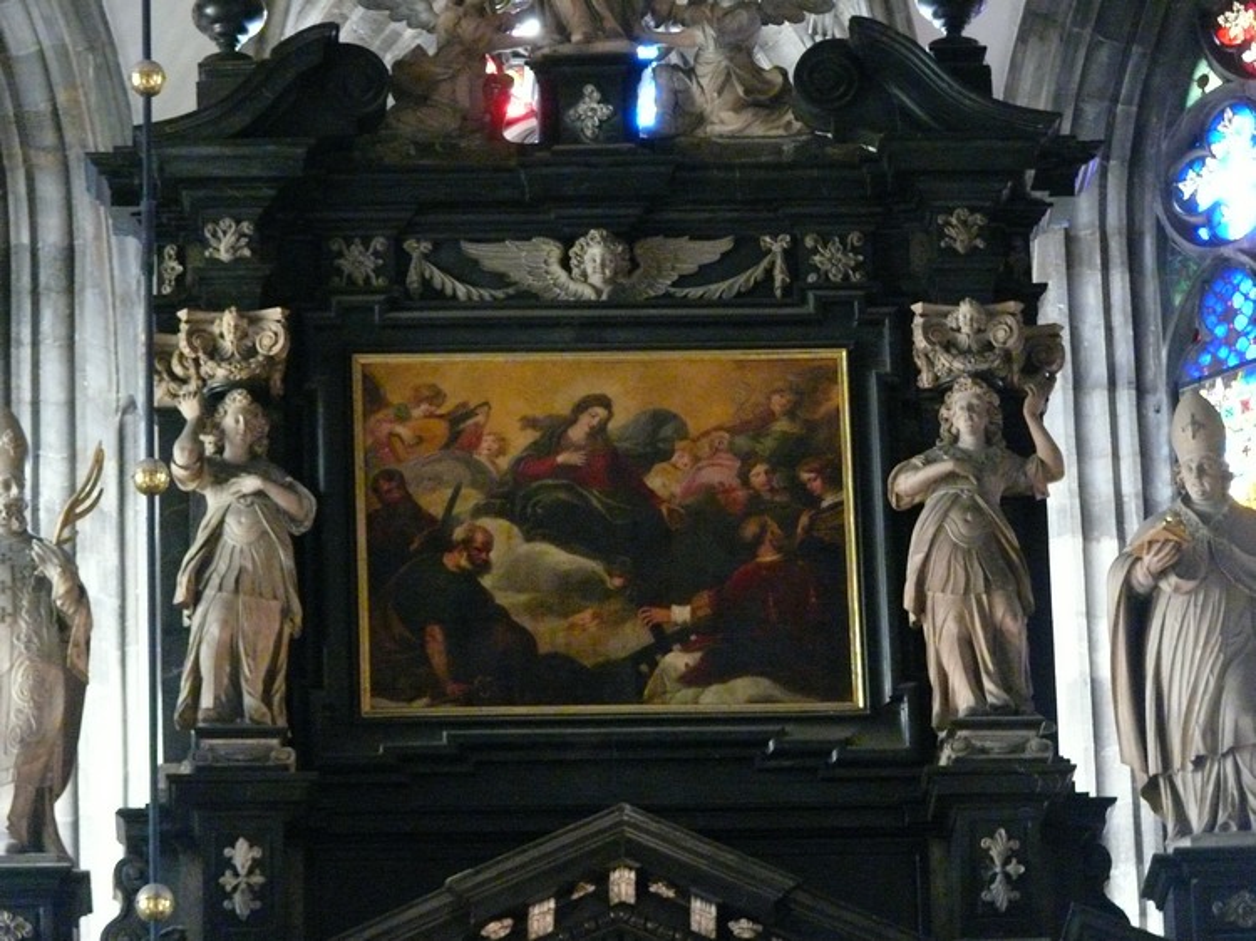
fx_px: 7291
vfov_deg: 7.4
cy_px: 470
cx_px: 628
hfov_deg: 9.8
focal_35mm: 201
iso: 800
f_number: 3.6
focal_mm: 42.6
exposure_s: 1/15
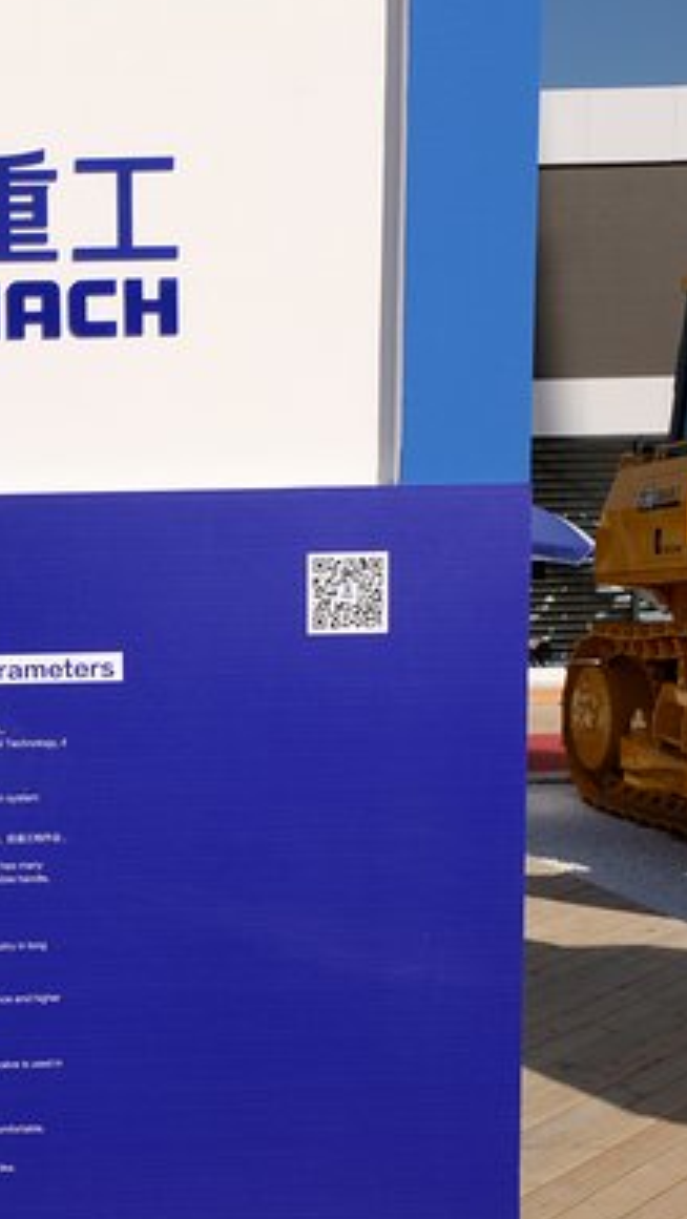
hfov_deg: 21.8
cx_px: -85
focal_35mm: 52
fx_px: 1682
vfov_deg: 39.4
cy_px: 814
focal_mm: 16
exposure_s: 1/1400
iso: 200
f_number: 5.6
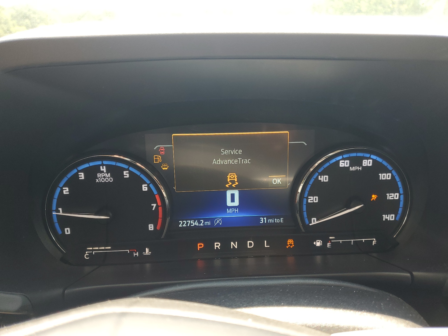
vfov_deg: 53.1
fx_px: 336
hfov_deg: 67.3
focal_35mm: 26
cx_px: 224
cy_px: 168
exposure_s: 1/169
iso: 50
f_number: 1.5
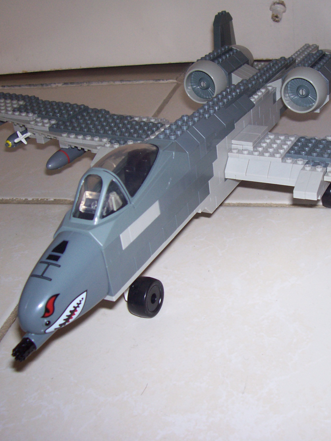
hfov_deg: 30.9
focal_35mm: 46
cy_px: 222
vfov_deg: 41.2
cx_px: 252
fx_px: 587
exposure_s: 1/64
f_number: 2.7
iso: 80
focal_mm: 5.6
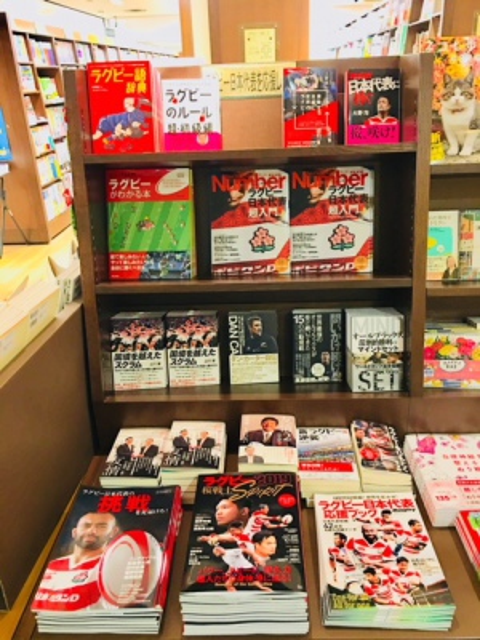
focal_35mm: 29
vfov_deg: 61.7
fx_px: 536
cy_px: 320
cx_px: 240
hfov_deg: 48.2
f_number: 2.2
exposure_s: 1/10
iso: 100
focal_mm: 4.15
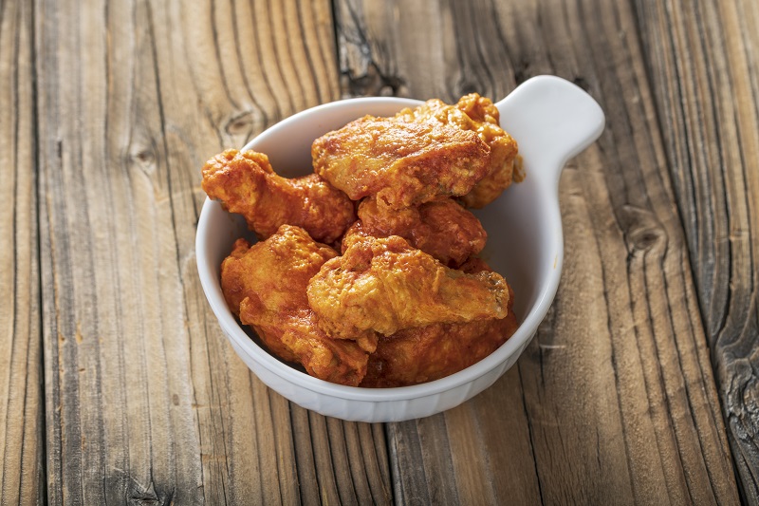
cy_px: 253
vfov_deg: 15.2
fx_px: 1897
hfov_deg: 22.6
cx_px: 380
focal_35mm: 90
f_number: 7.1
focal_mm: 90
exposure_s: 1/250
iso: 64
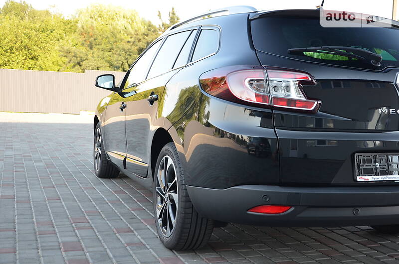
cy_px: 132
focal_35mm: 45
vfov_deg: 29.7
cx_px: 200
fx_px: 498
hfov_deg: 43.7
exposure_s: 1/100
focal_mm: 30
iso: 400
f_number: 5
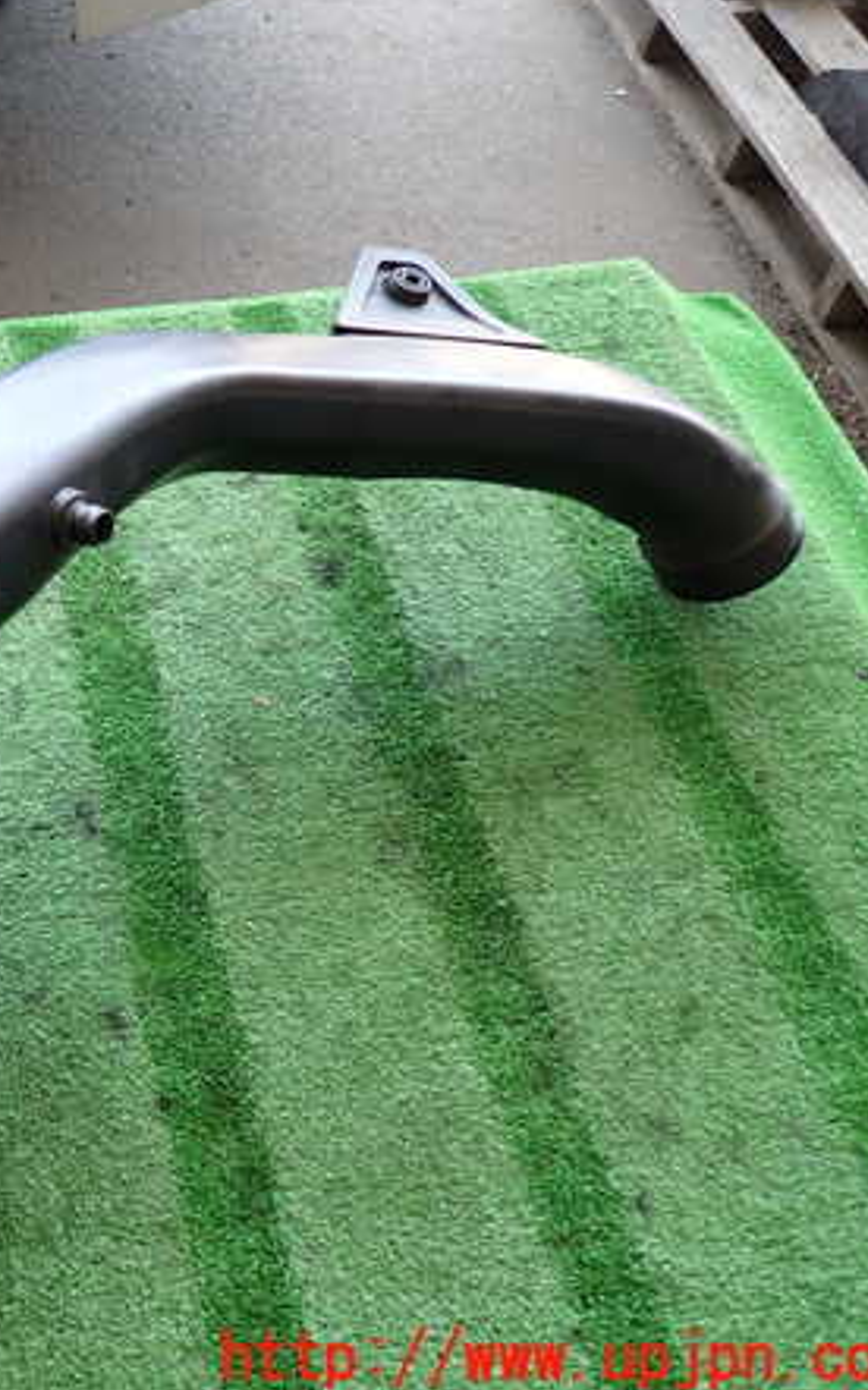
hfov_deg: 32.3
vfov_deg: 54.0
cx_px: -13
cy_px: 692
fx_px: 1363
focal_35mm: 36
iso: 125
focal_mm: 4.5
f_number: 2
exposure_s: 1/60
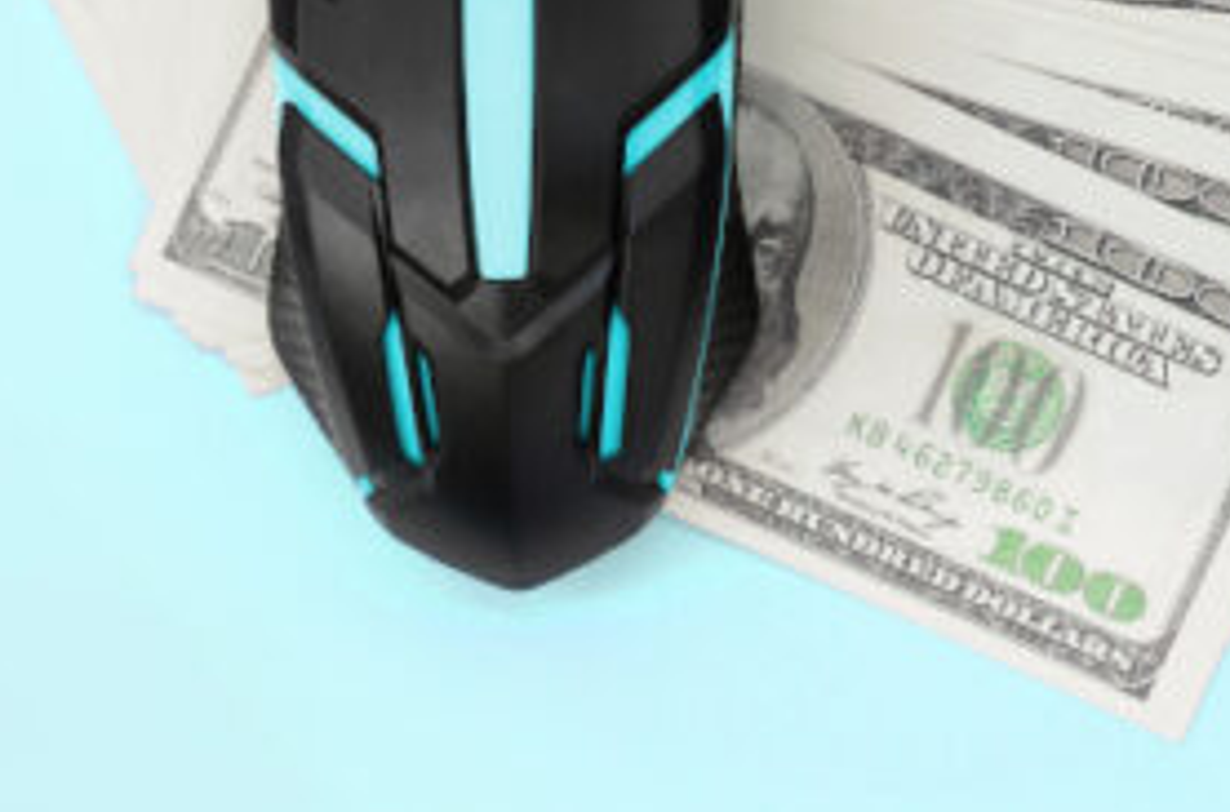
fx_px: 4804
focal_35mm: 141
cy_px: 55
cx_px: 710
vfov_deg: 9.6
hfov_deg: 14.6
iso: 100
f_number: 9
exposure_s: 1/4
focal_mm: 40
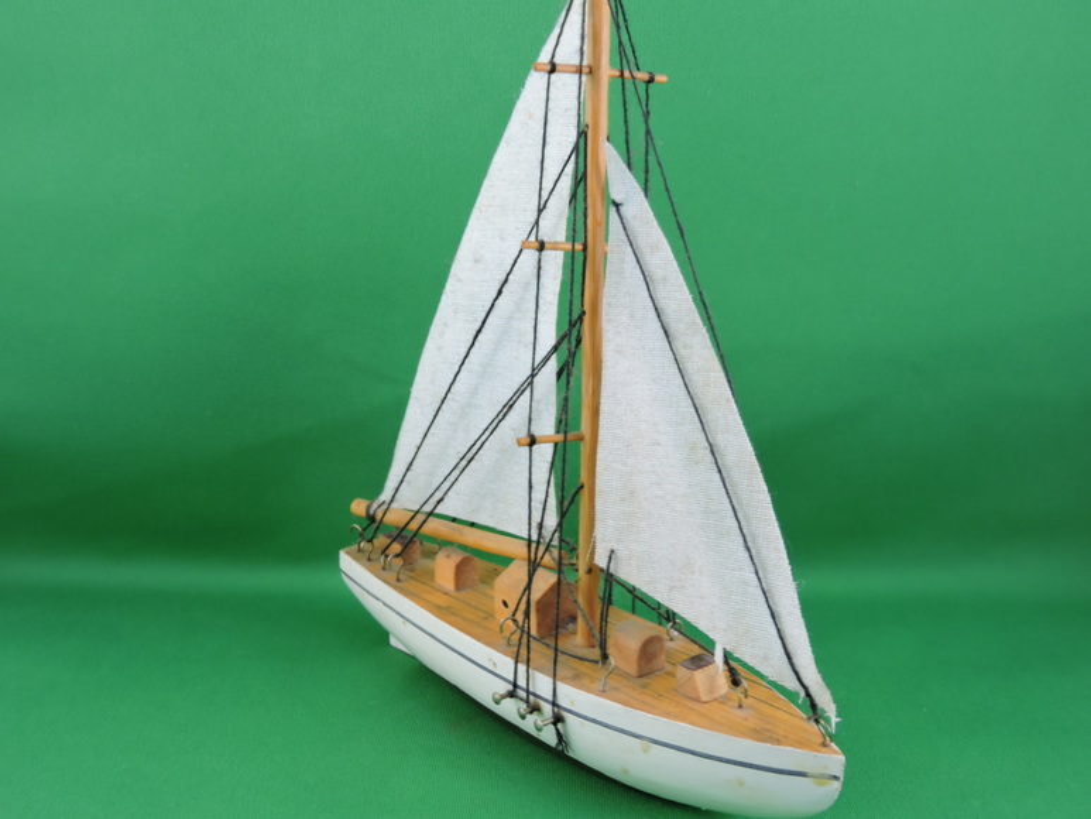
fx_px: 1103
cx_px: 546
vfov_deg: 40.7
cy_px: 410
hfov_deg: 52.6
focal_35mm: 35
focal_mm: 6.3
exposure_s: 1/125
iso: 450
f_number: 3.8
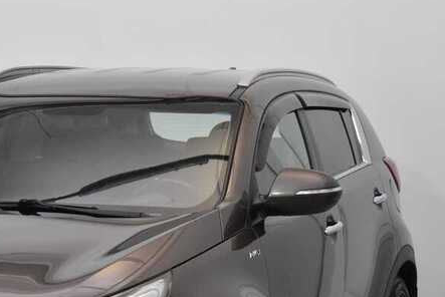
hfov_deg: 14.8
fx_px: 1695
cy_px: 296
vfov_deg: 10.0
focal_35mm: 137
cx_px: 69
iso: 800
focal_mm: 45
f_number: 5.3
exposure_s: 1/50
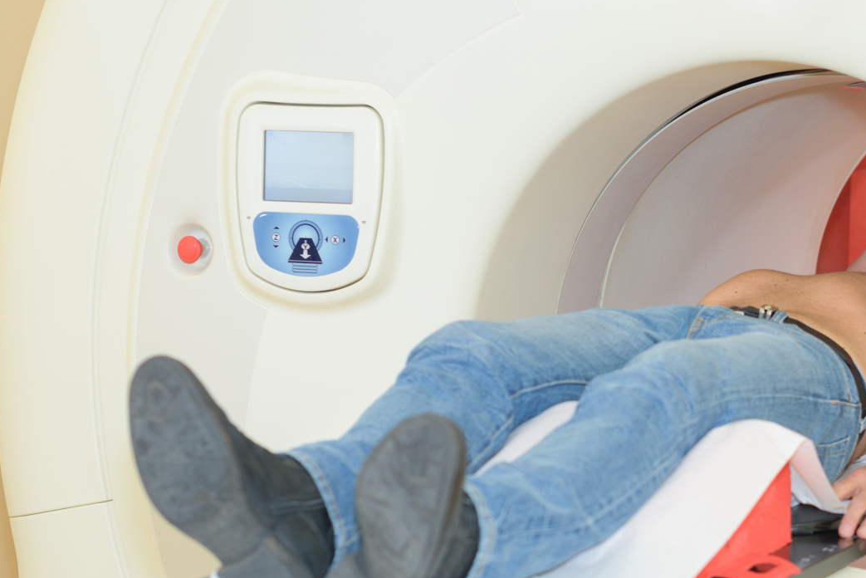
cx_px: 738
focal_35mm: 92
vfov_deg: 14.9
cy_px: 263
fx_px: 2214
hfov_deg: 21.7
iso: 250
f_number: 3.5
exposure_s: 1/80
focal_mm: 50
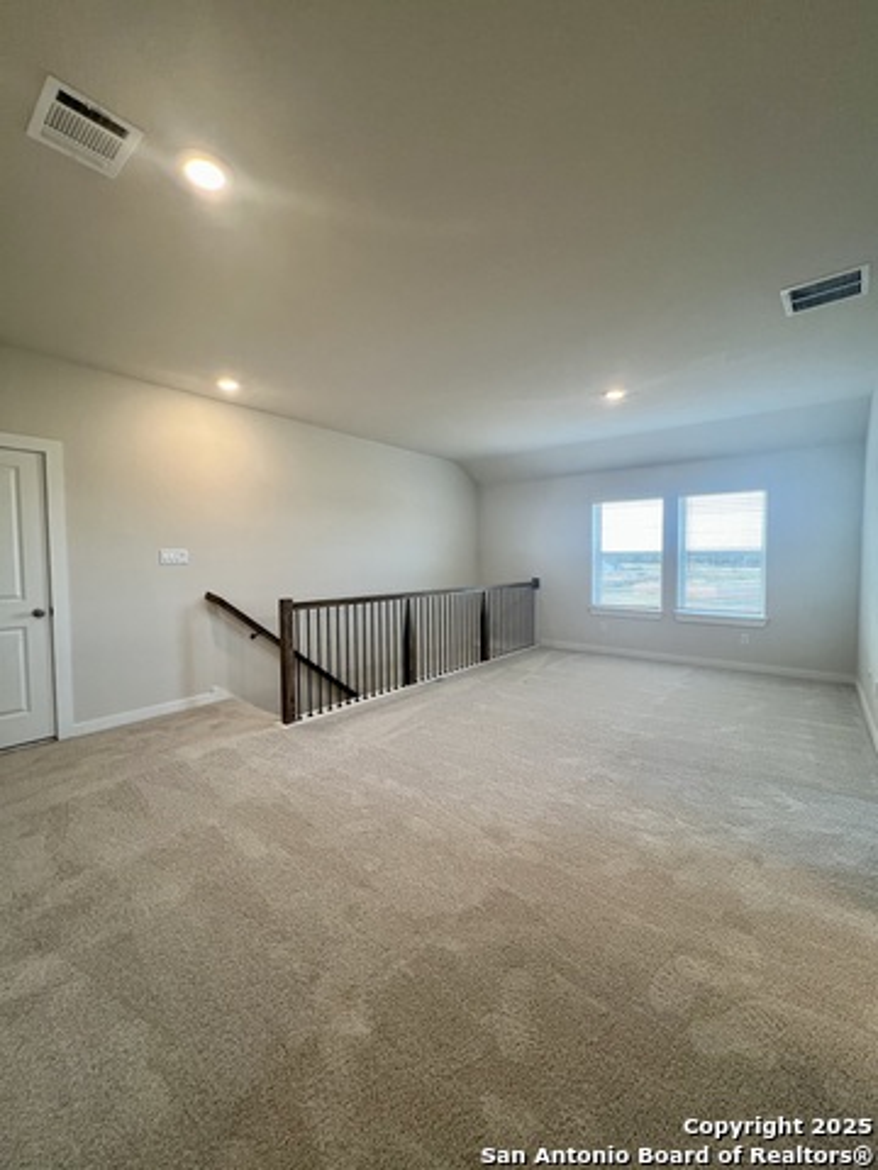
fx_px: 440
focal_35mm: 13
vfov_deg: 106.2
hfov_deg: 89.9
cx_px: 439
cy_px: 585
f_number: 1.8
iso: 160
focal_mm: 1.57
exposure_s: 1/120
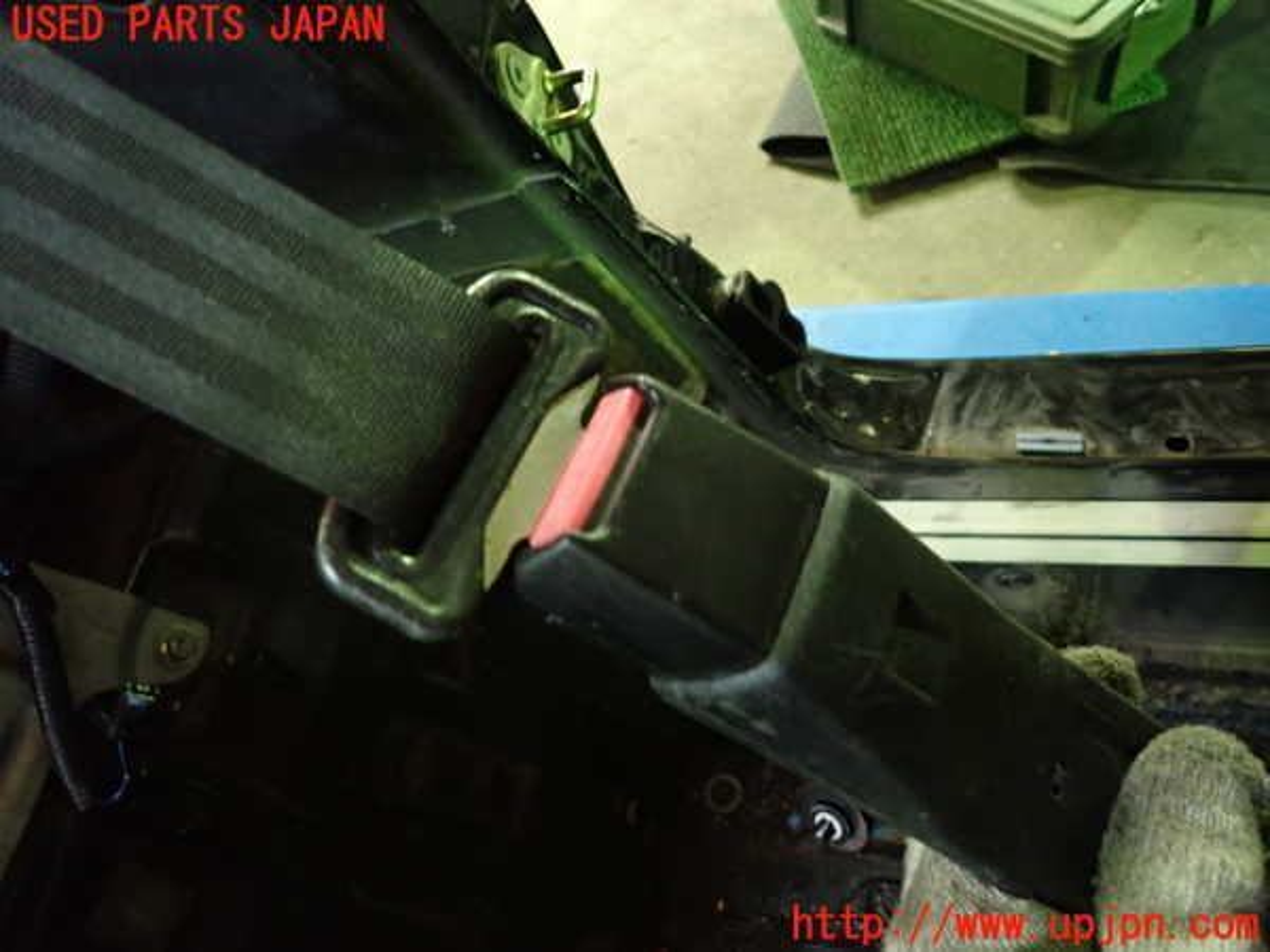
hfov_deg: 69.4
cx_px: 635
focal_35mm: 25
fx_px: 917
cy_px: 476
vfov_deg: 54.9
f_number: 2
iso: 800
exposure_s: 1/20
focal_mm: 4.5
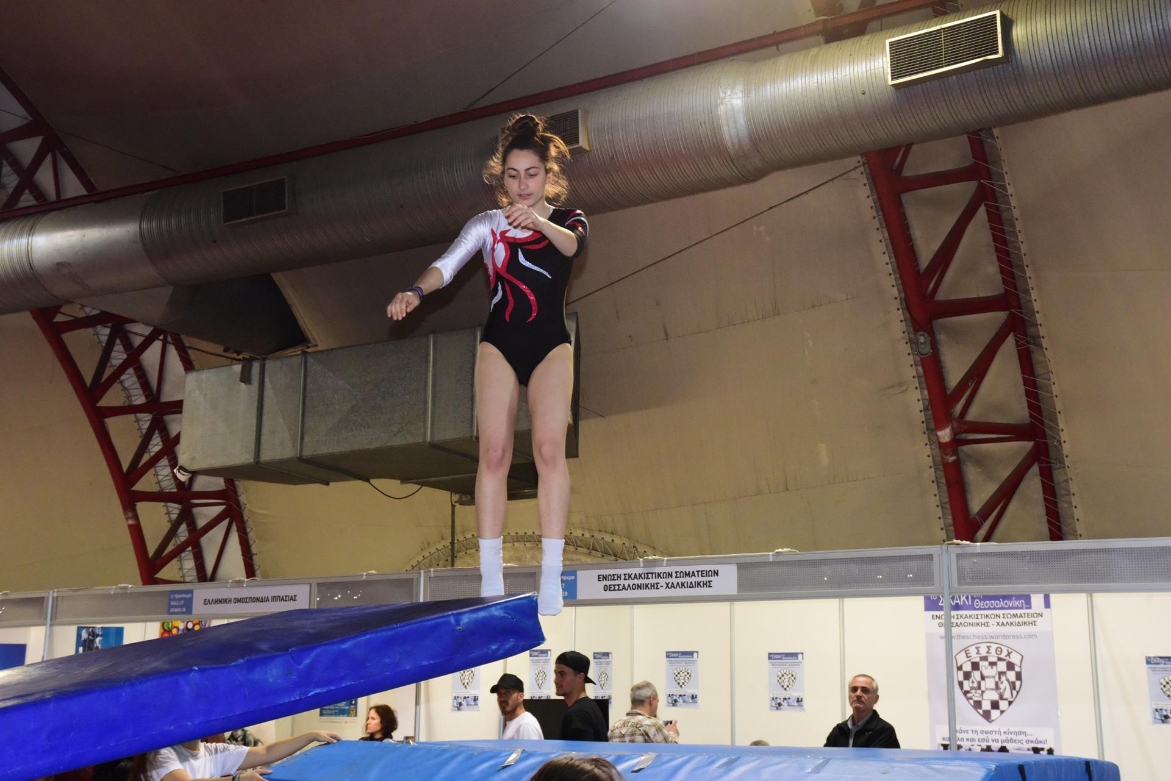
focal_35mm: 48
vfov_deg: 28.1
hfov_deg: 41.1
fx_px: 1562
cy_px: 390
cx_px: 586
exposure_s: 1/250
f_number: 9
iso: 5000
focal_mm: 48
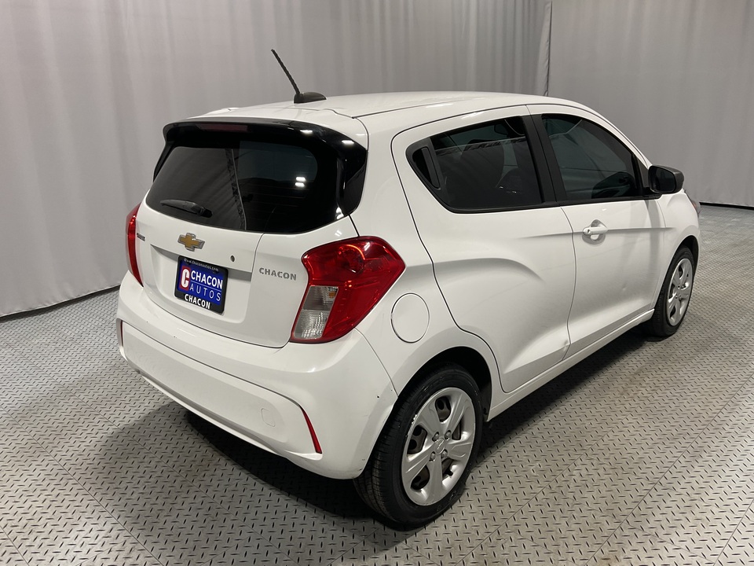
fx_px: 632
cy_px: 283
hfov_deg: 61.7
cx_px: 377
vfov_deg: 48.2
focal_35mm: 29
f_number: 1.8
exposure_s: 1/60
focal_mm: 3
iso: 32
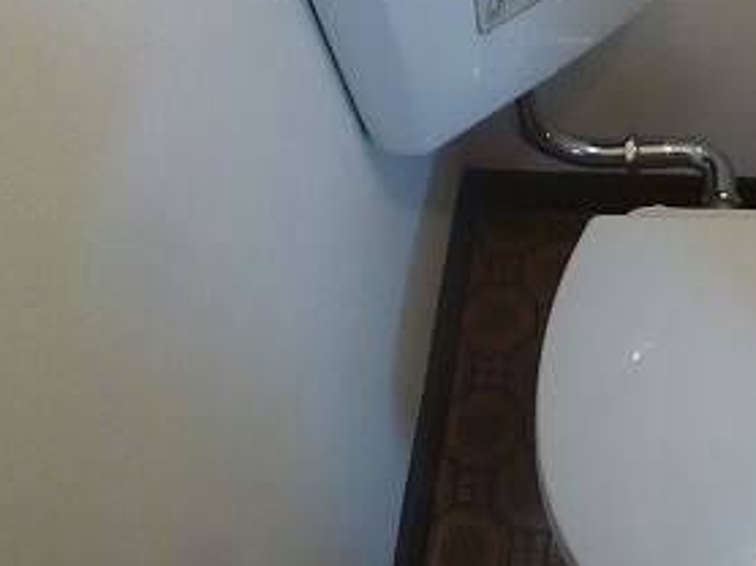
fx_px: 1178
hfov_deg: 32.9
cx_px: 742
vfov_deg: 26.4
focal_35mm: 54
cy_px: 93
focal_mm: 4.5
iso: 320
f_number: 2.8
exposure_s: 1/30
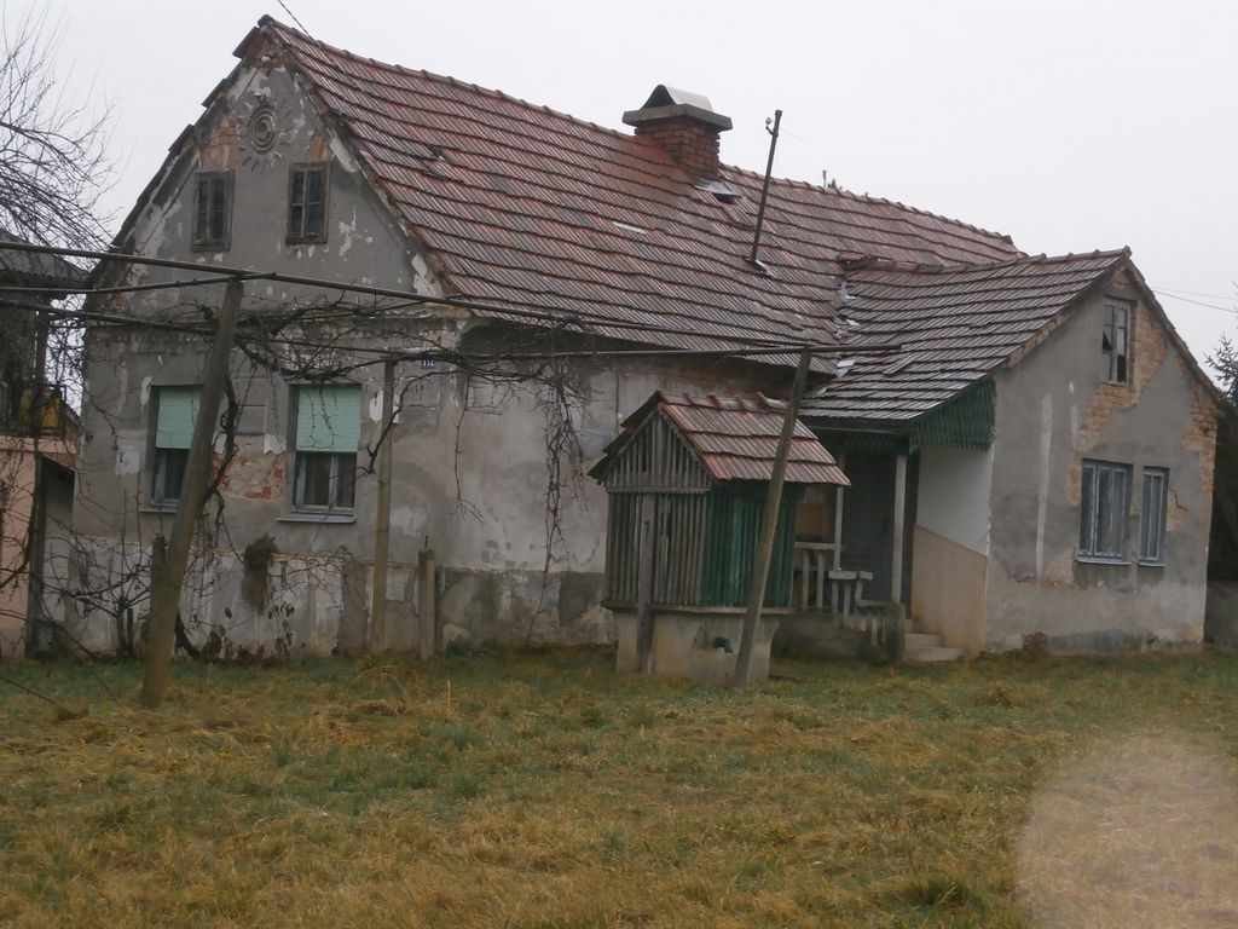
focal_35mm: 60
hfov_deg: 32.2
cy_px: 464
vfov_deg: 24.4
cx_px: 619
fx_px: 2146
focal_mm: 10.7
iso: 80
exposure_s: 1/50
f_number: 3.9
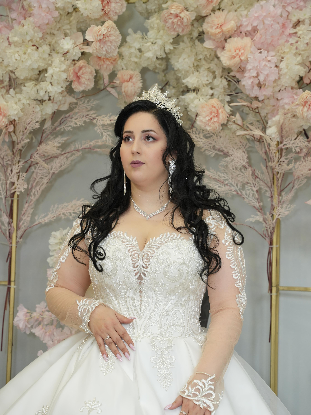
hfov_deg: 22.6
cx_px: 155
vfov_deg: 29.8
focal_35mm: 65
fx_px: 779
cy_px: 219
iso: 800
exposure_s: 1/250
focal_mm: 60
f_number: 4
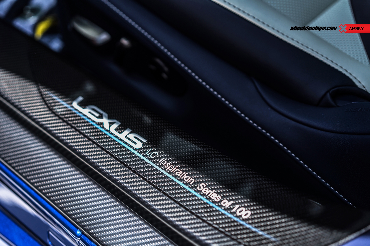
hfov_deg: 36.2
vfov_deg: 24.6
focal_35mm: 55
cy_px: 123
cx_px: 185
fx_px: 565
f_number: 2.8
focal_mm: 55
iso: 100
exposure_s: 1/800
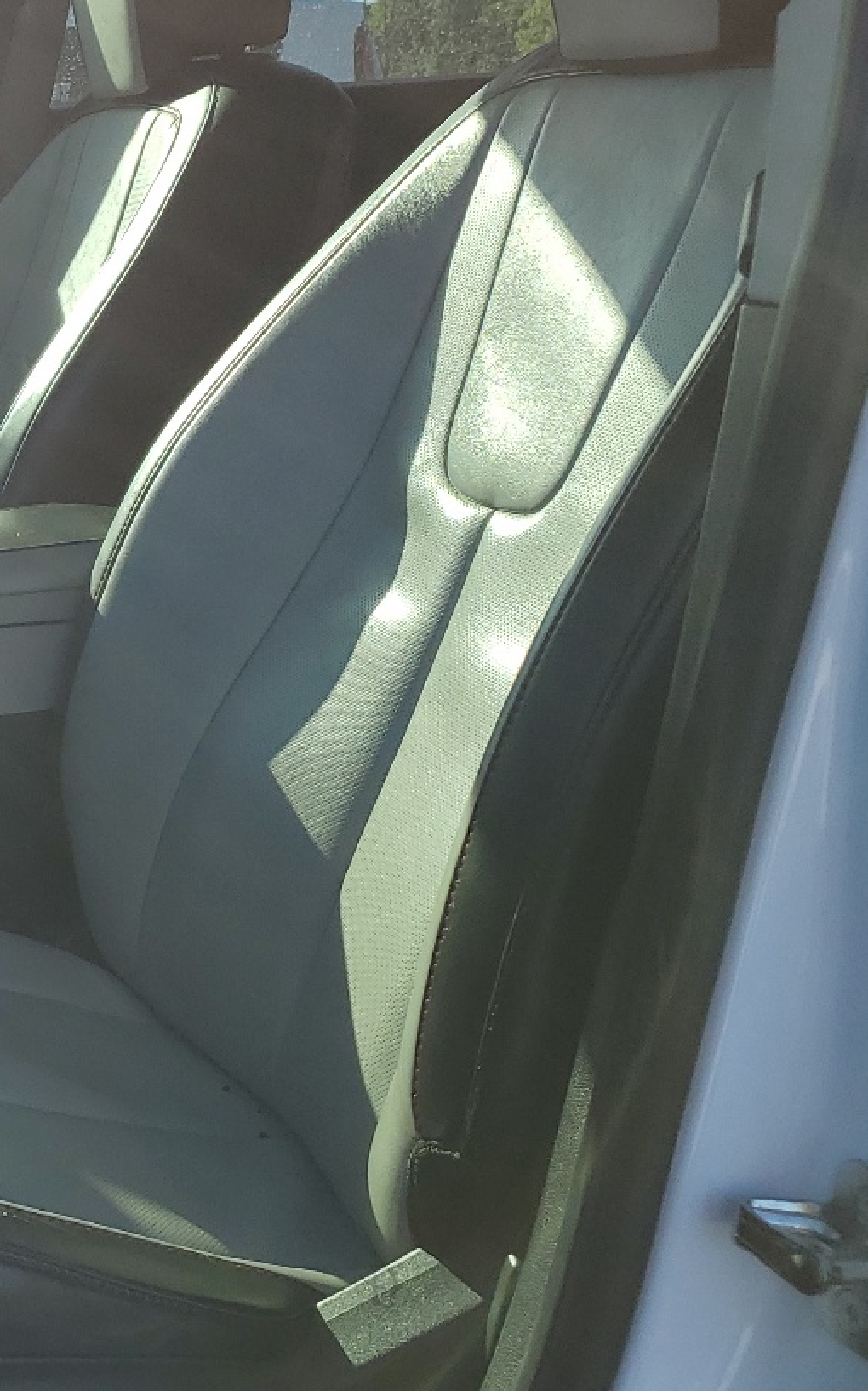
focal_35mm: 54
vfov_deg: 37.5
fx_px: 2046
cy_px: 724
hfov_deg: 21.3
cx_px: -315
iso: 50
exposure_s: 1/1111
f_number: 1.5
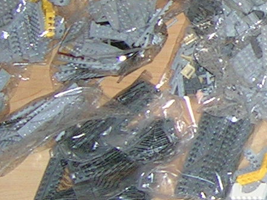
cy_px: 27
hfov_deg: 11.3
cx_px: 508
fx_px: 1242
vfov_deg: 9.2
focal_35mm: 161
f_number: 2.8
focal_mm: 5.4
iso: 99
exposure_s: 1/60.1
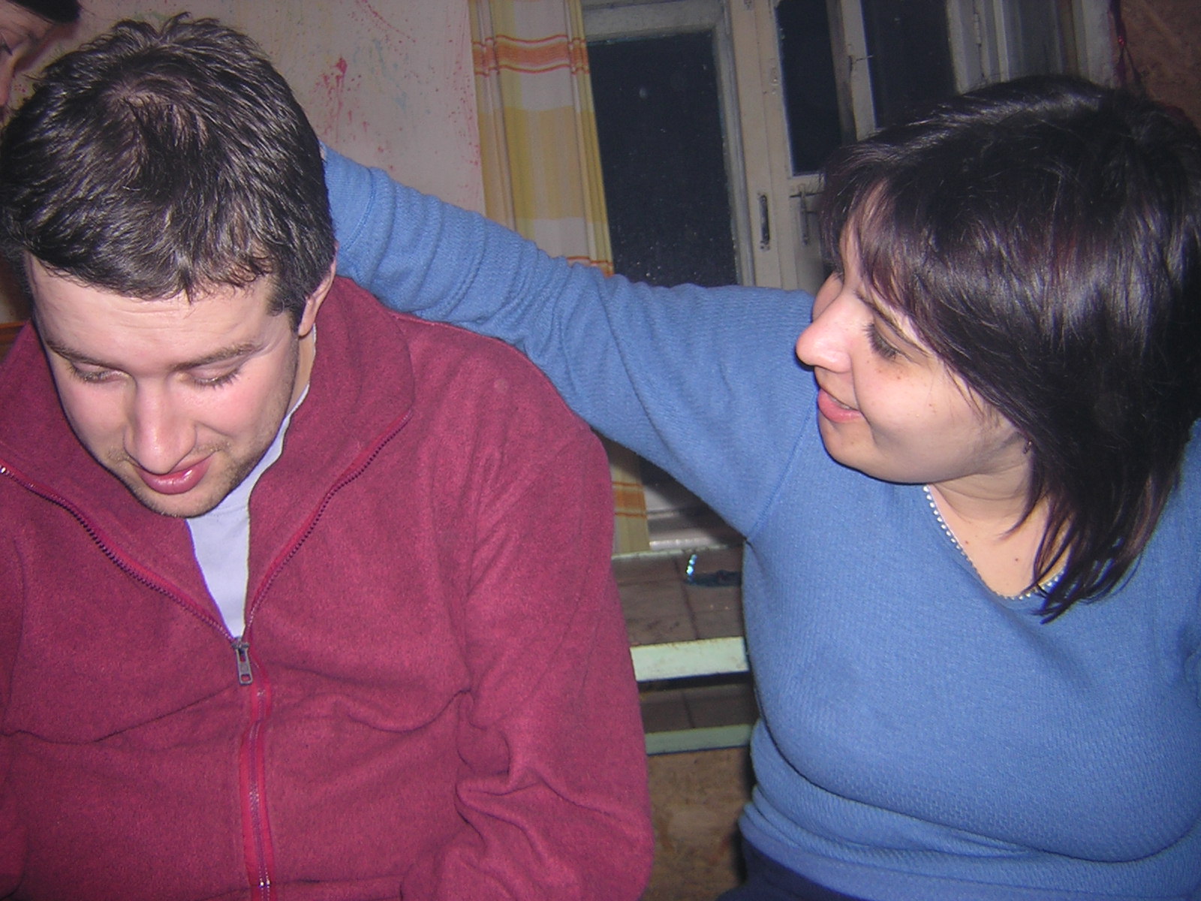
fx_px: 1249
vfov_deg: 39.7
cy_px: 450
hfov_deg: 51.4
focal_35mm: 36
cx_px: 600
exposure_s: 1/60.1
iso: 100
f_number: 2.6
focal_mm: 4.7
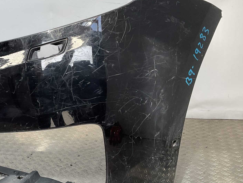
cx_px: 24
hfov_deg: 34.2
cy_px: 110
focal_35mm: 53
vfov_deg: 27.5
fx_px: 372
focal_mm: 3
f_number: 1.8
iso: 16
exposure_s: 1/207
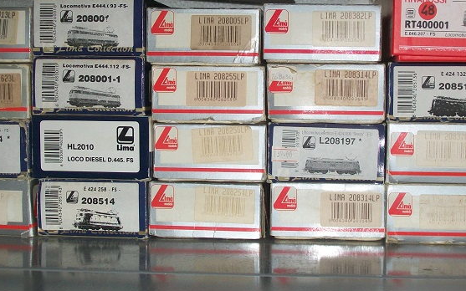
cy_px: 143
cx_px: 241
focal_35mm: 74
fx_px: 940
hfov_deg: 27.8
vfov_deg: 17.6
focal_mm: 9.4
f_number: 3.3
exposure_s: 1/80
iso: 64
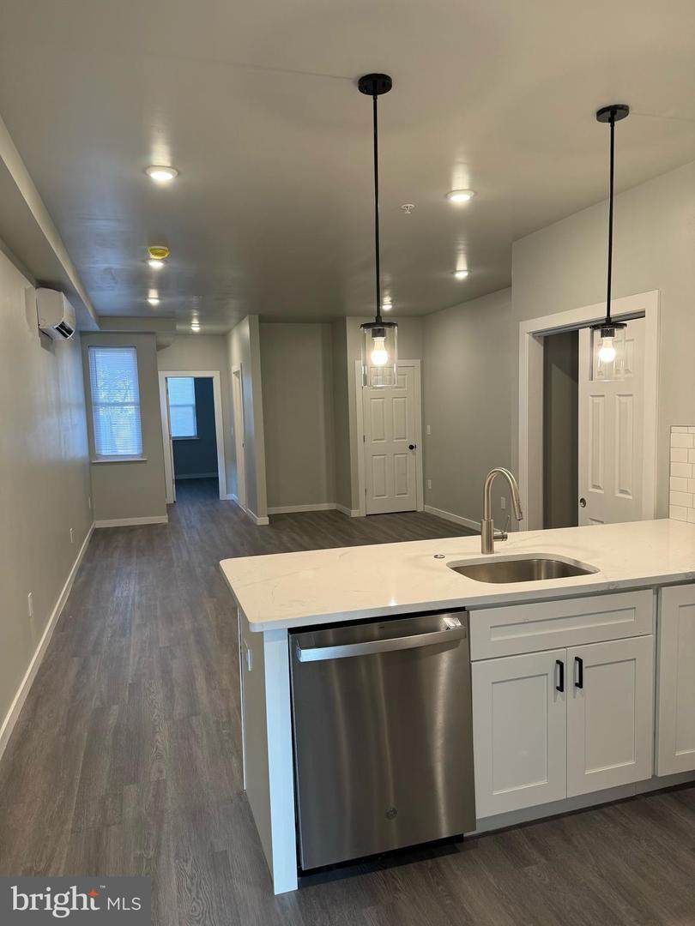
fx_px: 642
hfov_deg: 56.8
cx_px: 348
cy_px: 463
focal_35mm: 24
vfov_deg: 71.6
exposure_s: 1/60
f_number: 1.78
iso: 125
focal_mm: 6.76
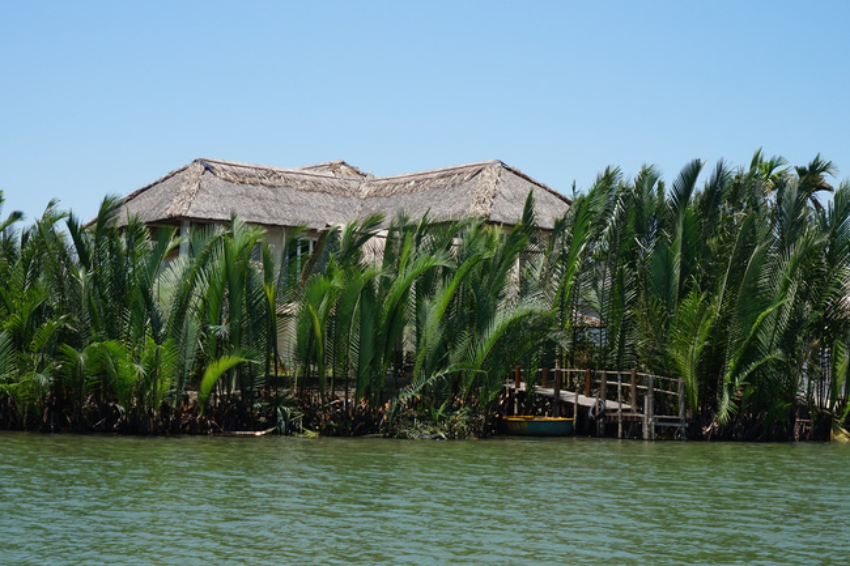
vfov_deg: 25.0
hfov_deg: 36.9
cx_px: 425
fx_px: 1275
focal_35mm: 54
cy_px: 283
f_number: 14
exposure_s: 1/80
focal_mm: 36
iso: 100
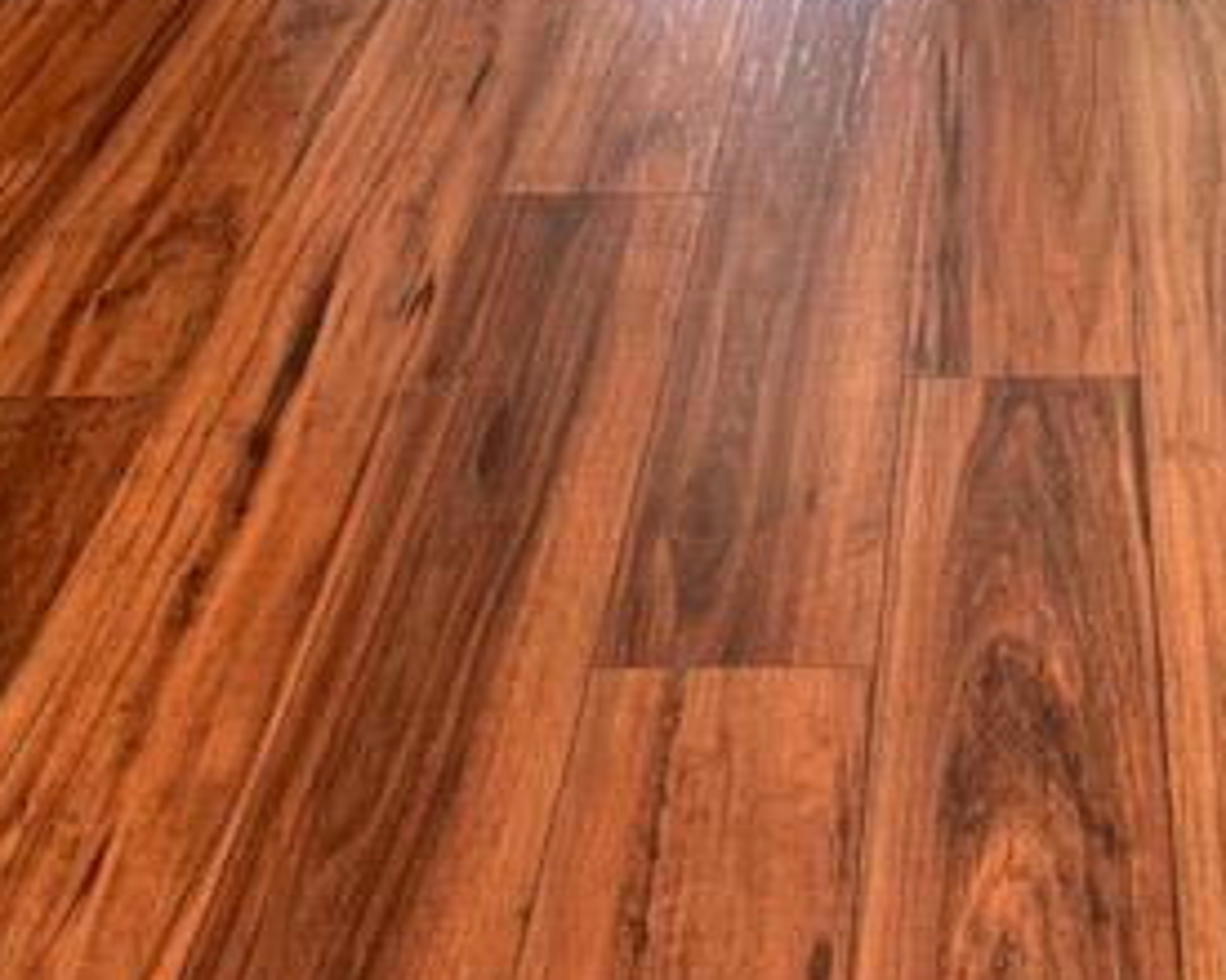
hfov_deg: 30.9
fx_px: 2141
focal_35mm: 59
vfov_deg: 25.7
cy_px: 325
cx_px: 1043
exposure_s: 1/60
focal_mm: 4.25
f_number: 1.8
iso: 160
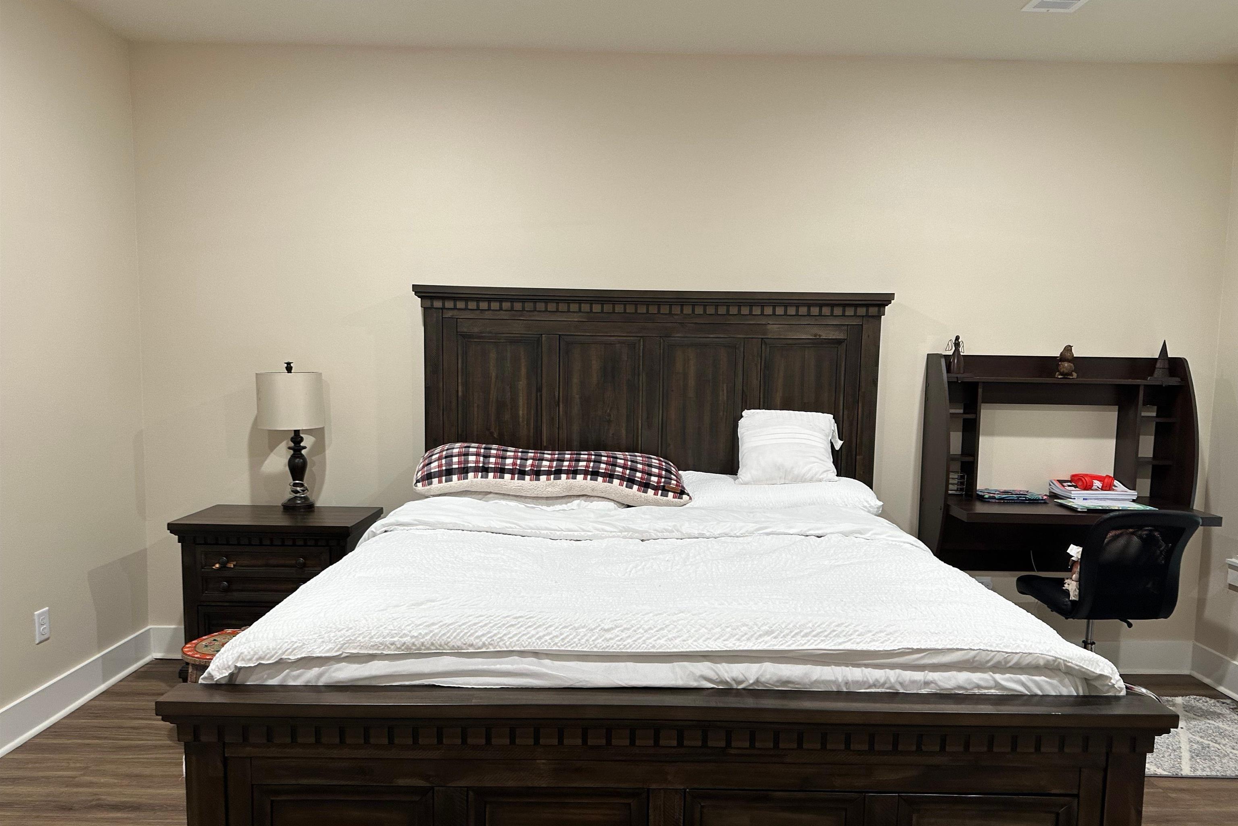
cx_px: 620
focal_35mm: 25
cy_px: 452
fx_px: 860
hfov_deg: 71.5
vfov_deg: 51.2
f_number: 1.78
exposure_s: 1/60
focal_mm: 6.86
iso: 200
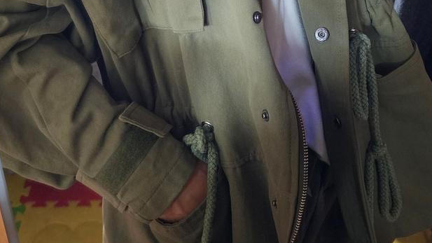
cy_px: -5
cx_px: 241
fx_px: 596
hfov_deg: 39.8
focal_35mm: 52
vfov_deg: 22.1
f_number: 1.8
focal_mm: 6.4
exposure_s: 1/24
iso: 640
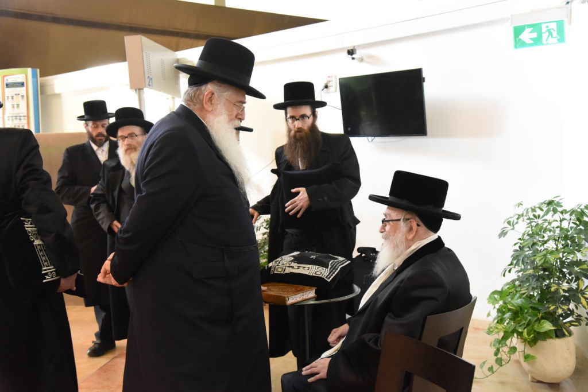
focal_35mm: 38
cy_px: 196
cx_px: 294
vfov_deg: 35.1
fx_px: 621
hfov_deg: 50.7
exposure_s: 1/125
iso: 5000
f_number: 5
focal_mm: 38
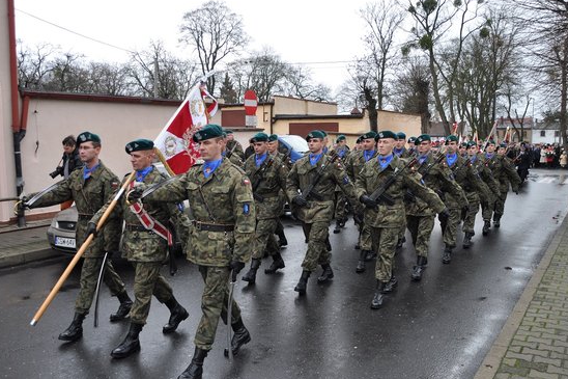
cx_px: 263
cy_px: 209
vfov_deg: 41.0
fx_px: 505
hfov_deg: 58.7
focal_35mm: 32
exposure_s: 1/320
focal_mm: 18
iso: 250
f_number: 3.5
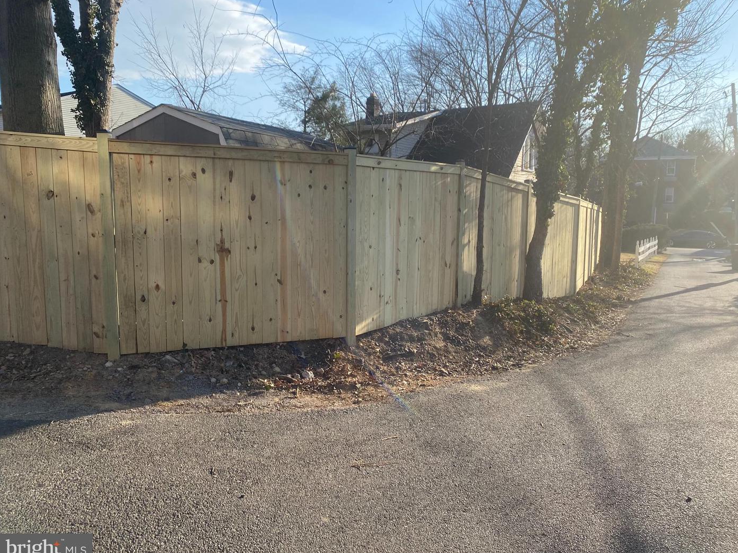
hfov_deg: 65.3
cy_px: 277
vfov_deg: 51.3
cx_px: 382
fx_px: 576
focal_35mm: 27
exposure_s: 1/1429
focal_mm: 4.25
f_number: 1.8
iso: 32
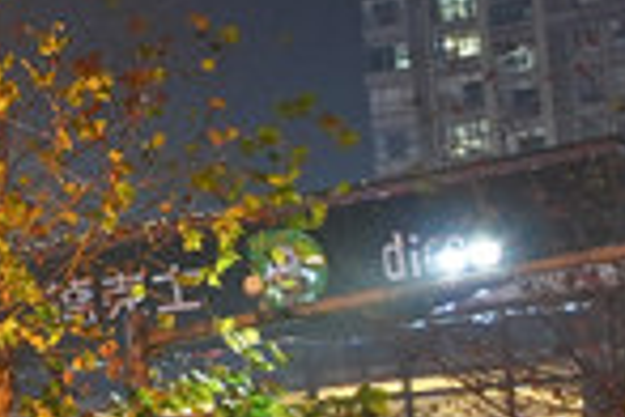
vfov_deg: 7.9
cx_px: -757
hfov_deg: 10.6
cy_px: 260
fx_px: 3003
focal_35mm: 173
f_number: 2.5
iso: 640
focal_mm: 11.7
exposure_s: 1/30
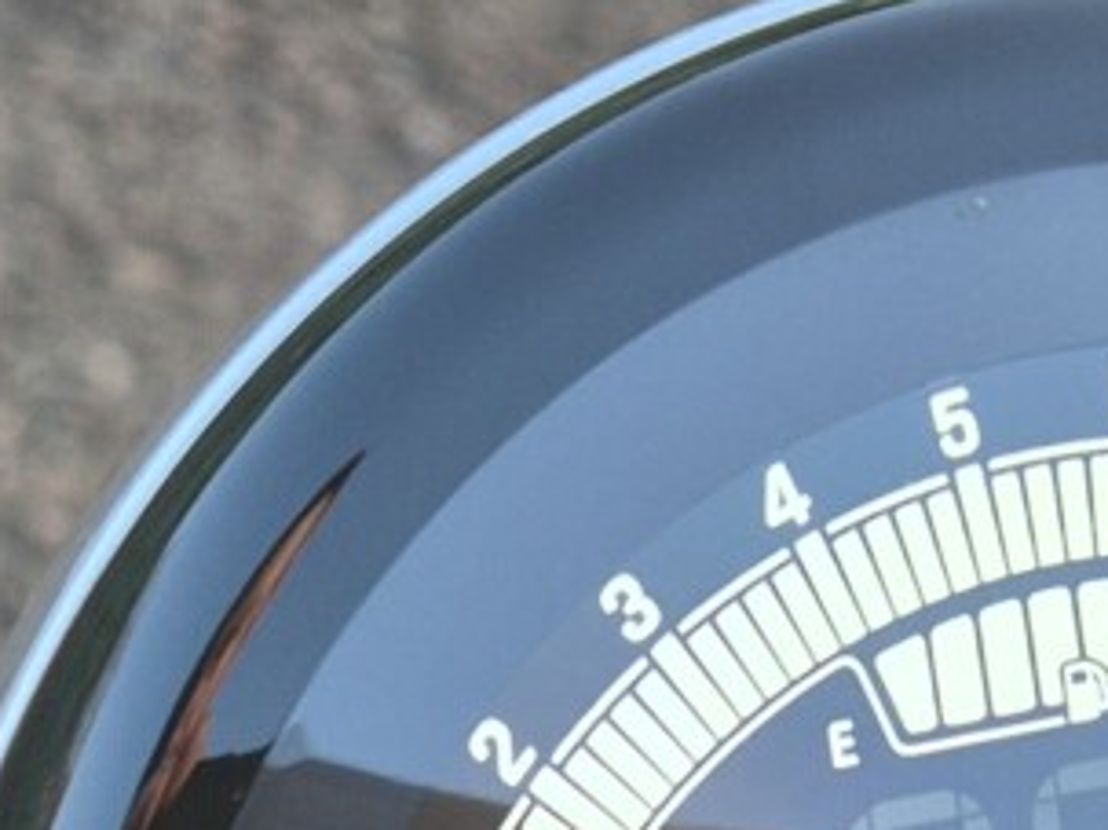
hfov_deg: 13.0
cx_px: 746
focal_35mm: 152
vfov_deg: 9.3
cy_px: 1510
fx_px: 4863
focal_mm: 5.4
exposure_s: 1/180
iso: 64
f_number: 1.8
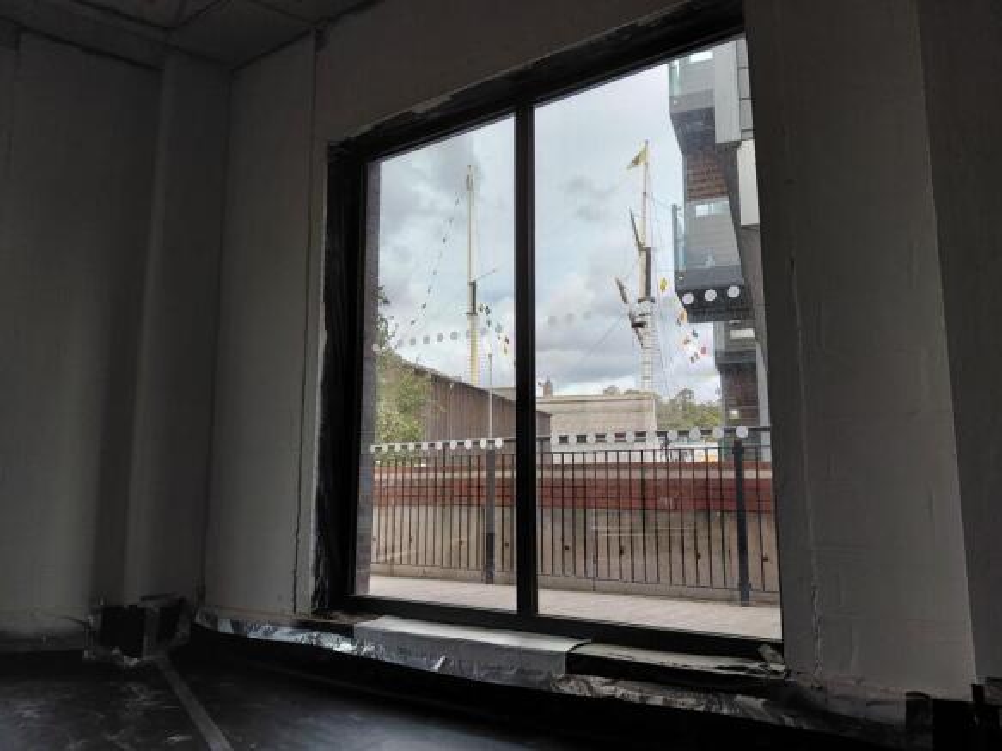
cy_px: 376
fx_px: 724
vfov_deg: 54.9
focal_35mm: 25
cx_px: 501
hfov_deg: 69.4
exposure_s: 1/684
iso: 50
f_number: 1.8
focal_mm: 4.69
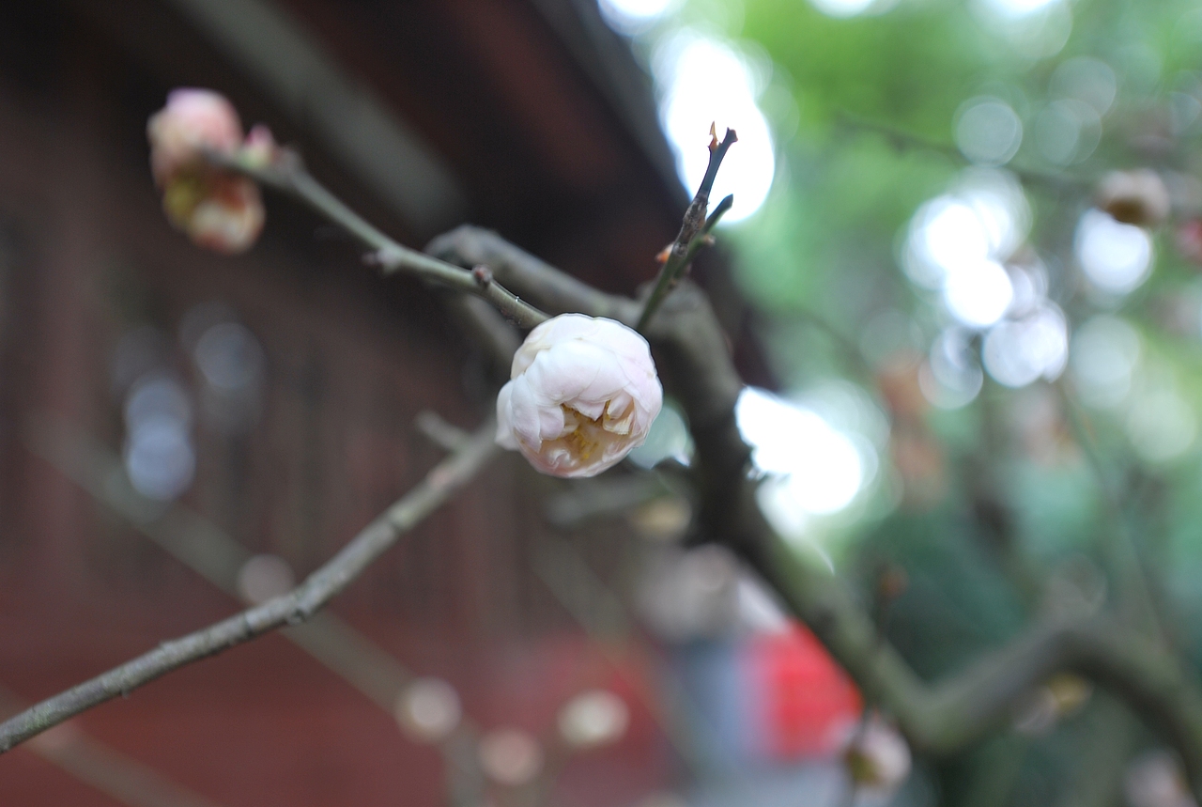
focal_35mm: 36
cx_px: 601
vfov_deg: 37.0
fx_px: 1204
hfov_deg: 53.0
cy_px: 404
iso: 100
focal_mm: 24
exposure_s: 1/5
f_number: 2.8
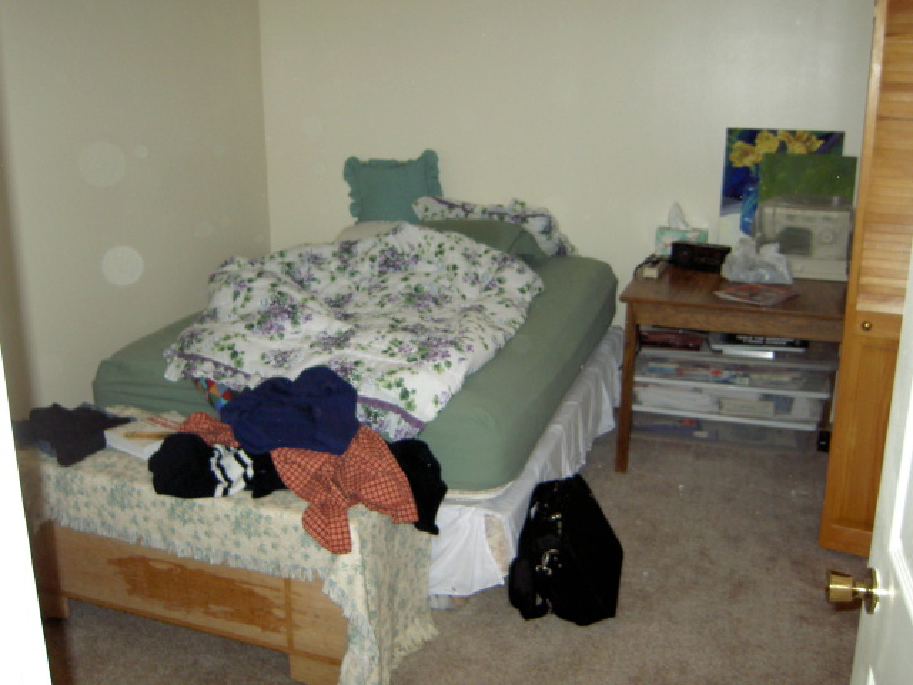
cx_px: 456
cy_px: 342
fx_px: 897
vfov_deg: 41.8
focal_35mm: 34
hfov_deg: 54.0
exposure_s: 1/60
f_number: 2.8
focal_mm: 5.6
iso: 200
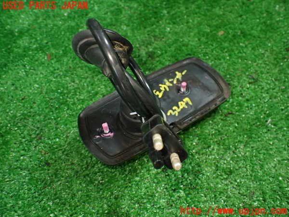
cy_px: 108
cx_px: 144
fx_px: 250
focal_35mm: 30
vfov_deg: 46.8
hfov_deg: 60.0
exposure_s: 1/125
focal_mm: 5.4
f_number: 2.3
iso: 640
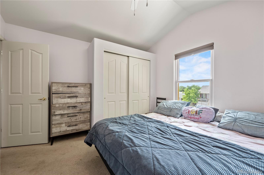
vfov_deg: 81.1
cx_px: 132
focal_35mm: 14
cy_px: 88
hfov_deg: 104.3
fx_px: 103
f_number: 8
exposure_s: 1/2.5
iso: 100
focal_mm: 14
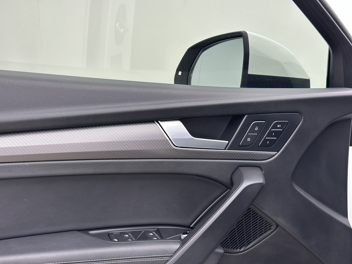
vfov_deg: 30.3
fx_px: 488
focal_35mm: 48
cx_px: 176
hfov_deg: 39.7
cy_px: 132
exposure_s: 1/100
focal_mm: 6.86
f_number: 1.78
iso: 64
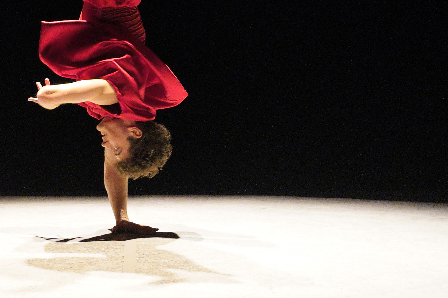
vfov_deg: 2.5
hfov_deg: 3.8
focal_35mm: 549
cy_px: -38
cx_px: 139
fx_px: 6831
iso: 4000
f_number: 2.8
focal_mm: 200
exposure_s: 1/640
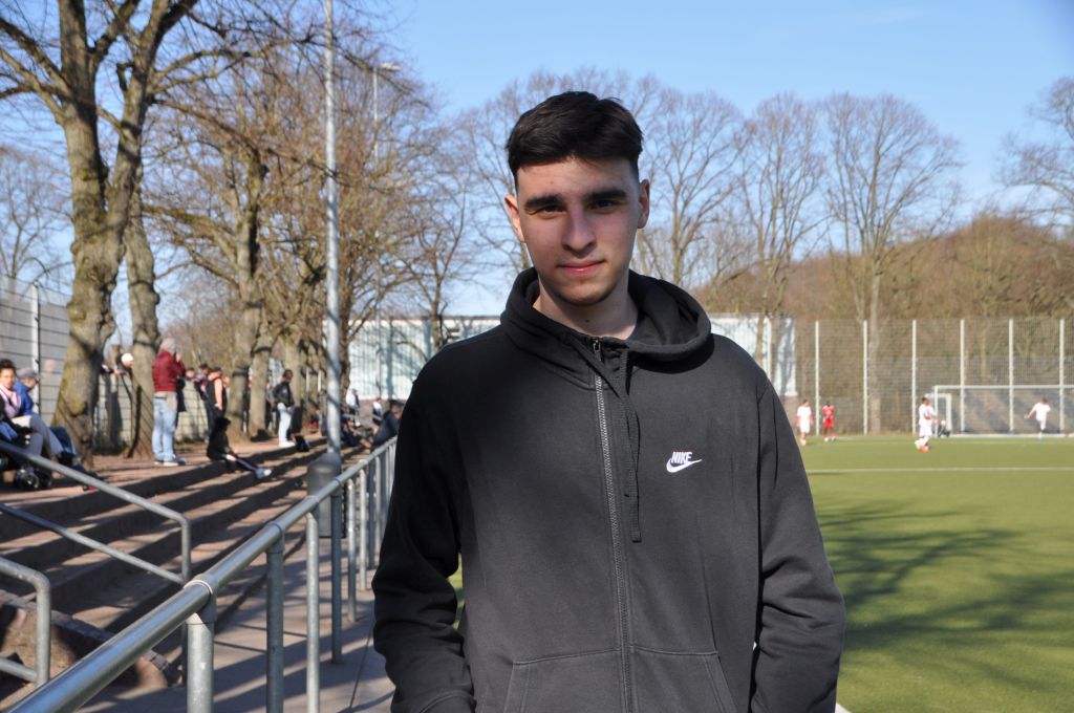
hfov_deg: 35.1
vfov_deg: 23.7
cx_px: 537
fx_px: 1698
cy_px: 356
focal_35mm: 57
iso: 200
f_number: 8
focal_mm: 38
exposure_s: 1/250
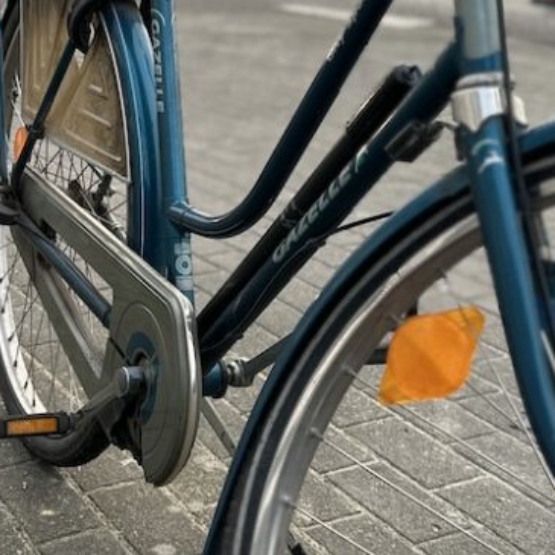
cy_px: 106
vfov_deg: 24.9
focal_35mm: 68
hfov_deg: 25.1
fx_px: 1233
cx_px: 143
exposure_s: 1/283
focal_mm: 6.86
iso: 80
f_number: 1.78
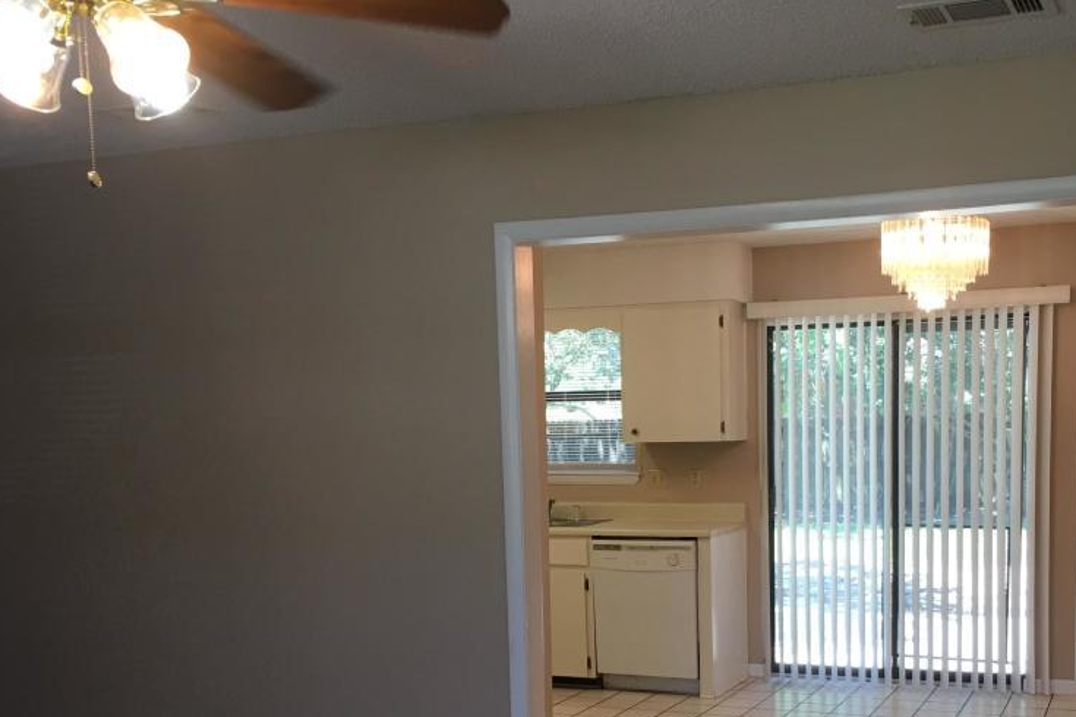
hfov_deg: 45.9
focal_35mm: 42
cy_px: 560
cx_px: 695
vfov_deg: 31.2
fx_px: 1255
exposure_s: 1/40
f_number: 2.2
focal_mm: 4.15
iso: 32
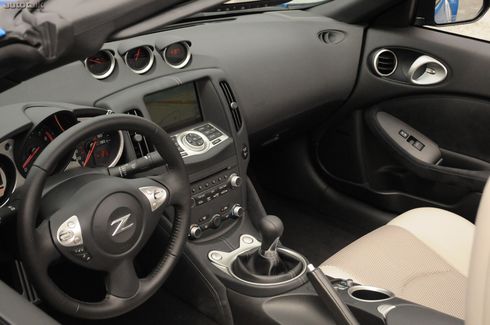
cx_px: 245
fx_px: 775
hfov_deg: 35.1
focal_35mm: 57
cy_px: 162
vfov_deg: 23.7
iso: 2000
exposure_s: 1/2500
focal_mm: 38
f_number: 5
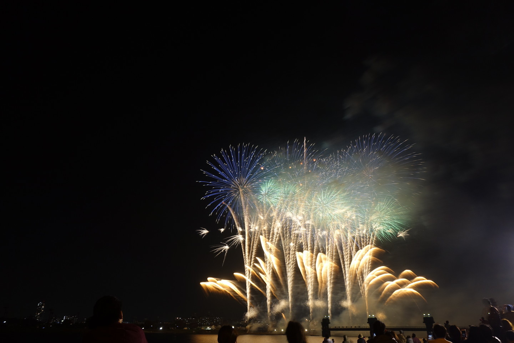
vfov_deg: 53.1
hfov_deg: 73.7
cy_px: 172
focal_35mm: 24
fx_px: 343
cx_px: 257
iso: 125
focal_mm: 8.8
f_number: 4.5
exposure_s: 4
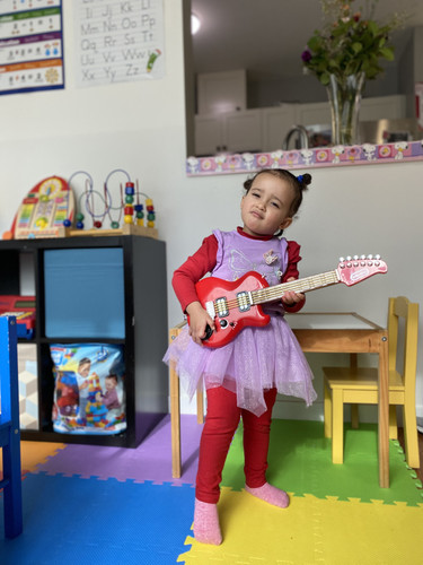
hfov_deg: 53.1
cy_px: 282
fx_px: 424
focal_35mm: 26
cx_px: 212
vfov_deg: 67.3
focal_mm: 4.25
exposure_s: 1/120
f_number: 1.8
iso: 100
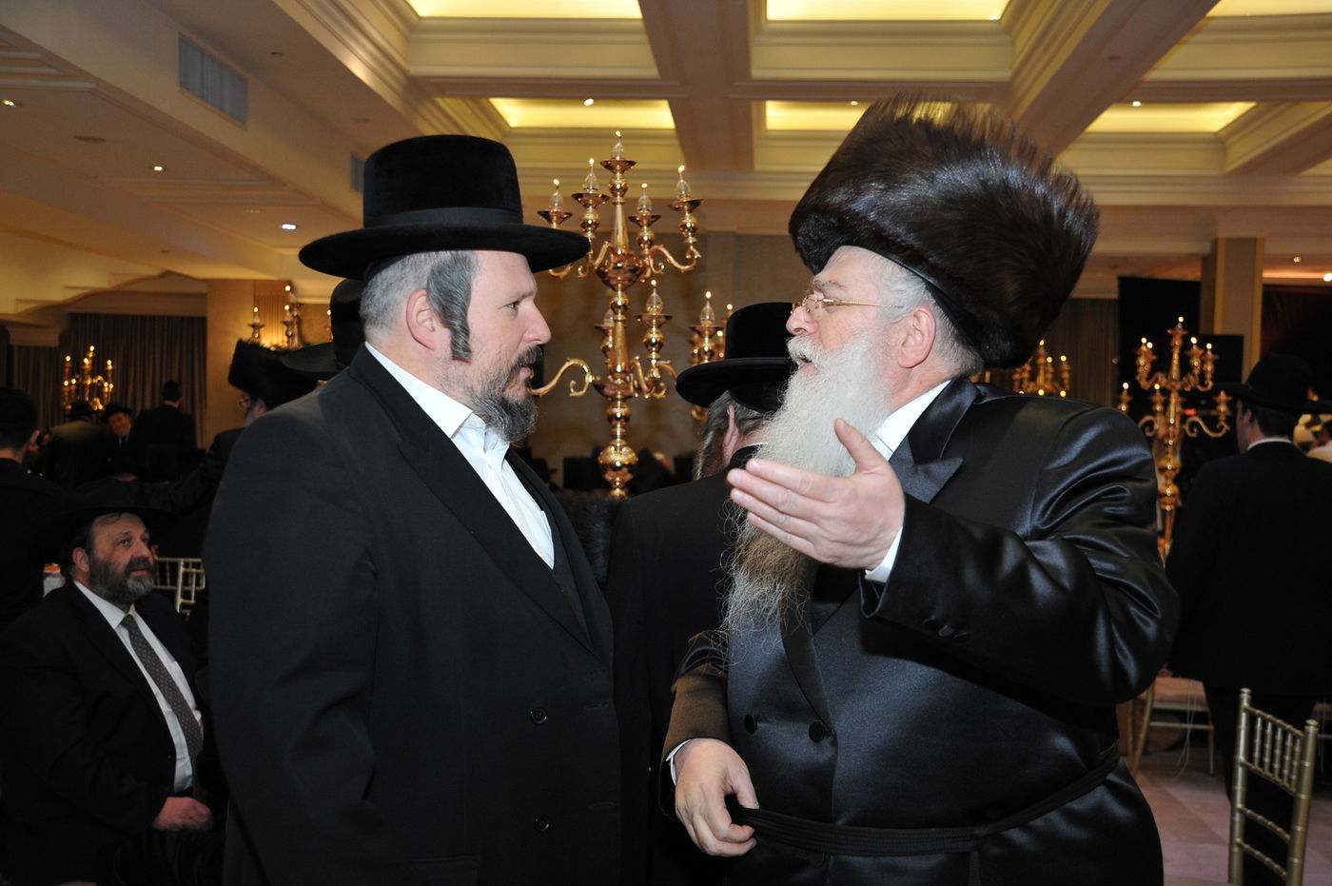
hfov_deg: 50.7
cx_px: 666
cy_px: 443
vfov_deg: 35.0
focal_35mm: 38
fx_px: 1405
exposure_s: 1/125
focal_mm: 38
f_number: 4.5
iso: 1600
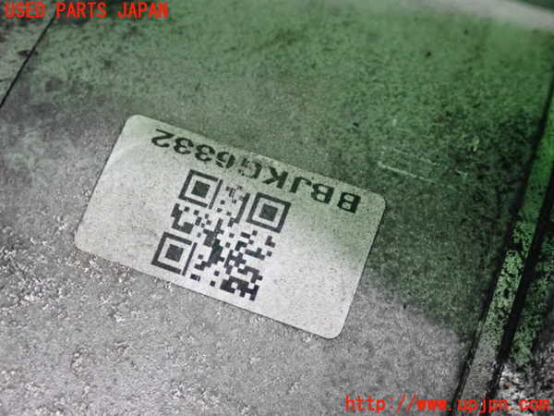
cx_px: 277
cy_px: 208
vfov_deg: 23.7
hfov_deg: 31.2
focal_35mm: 62
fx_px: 992
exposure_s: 1/100
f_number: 3.6
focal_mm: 11.09
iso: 2500
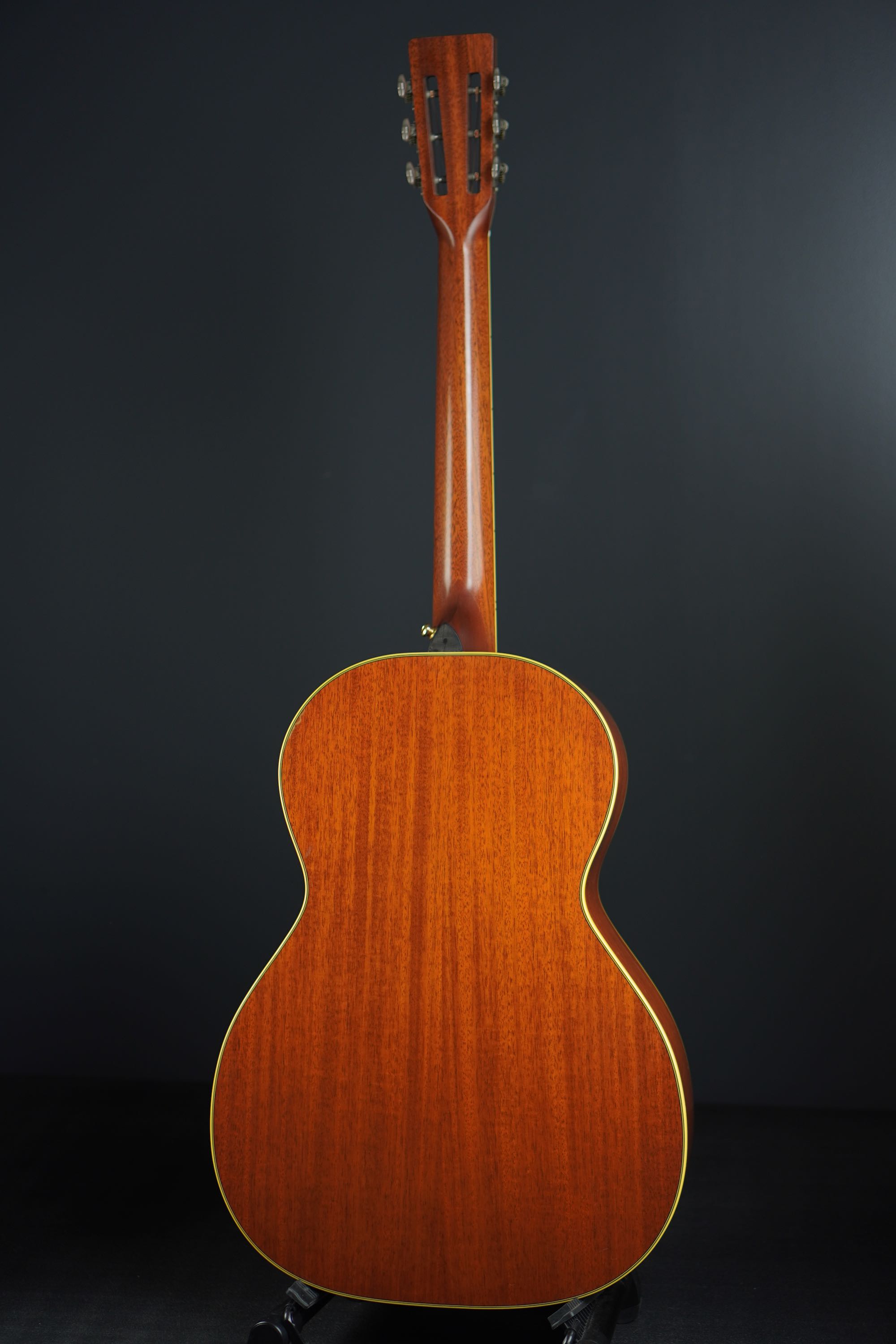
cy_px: 672
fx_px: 1960
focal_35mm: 52
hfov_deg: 25.8
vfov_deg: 37.9
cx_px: 448
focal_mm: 35
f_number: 2.2
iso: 100
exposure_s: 1/80
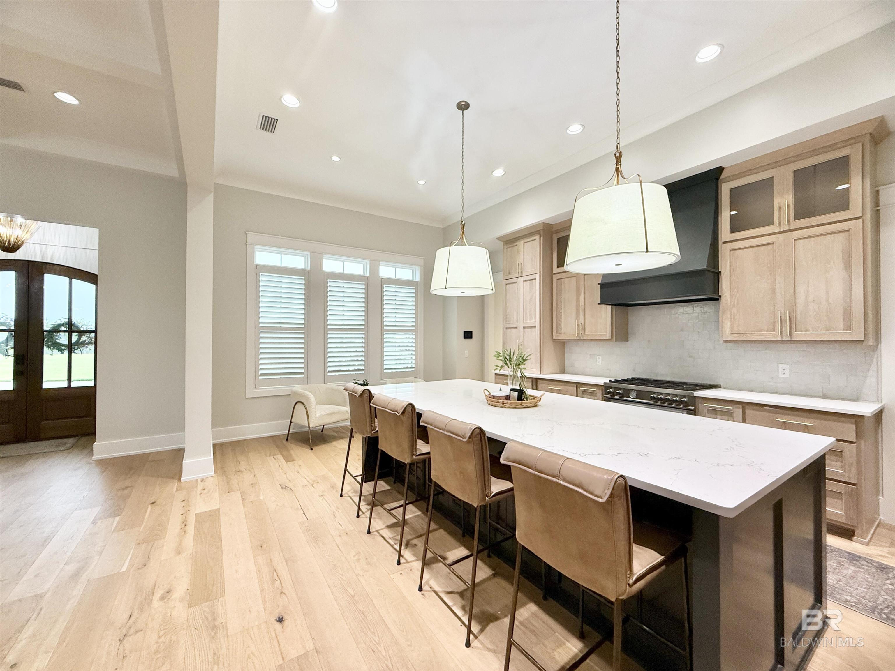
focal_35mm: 14
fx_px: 362
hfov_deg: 102.1
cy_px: 336
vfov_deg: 85.7
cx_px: 448
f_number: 2.2
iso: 160
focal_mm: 2.22
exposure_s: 1/120
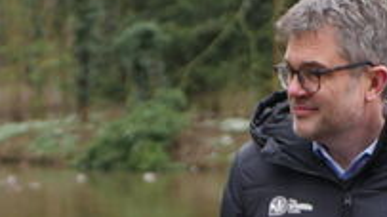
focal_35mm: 120
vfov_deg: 9.9
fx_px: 1231
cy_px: 288
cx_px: 89
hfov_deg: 17.7
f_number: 1.7
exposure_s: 1/320
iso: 200
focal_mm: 25
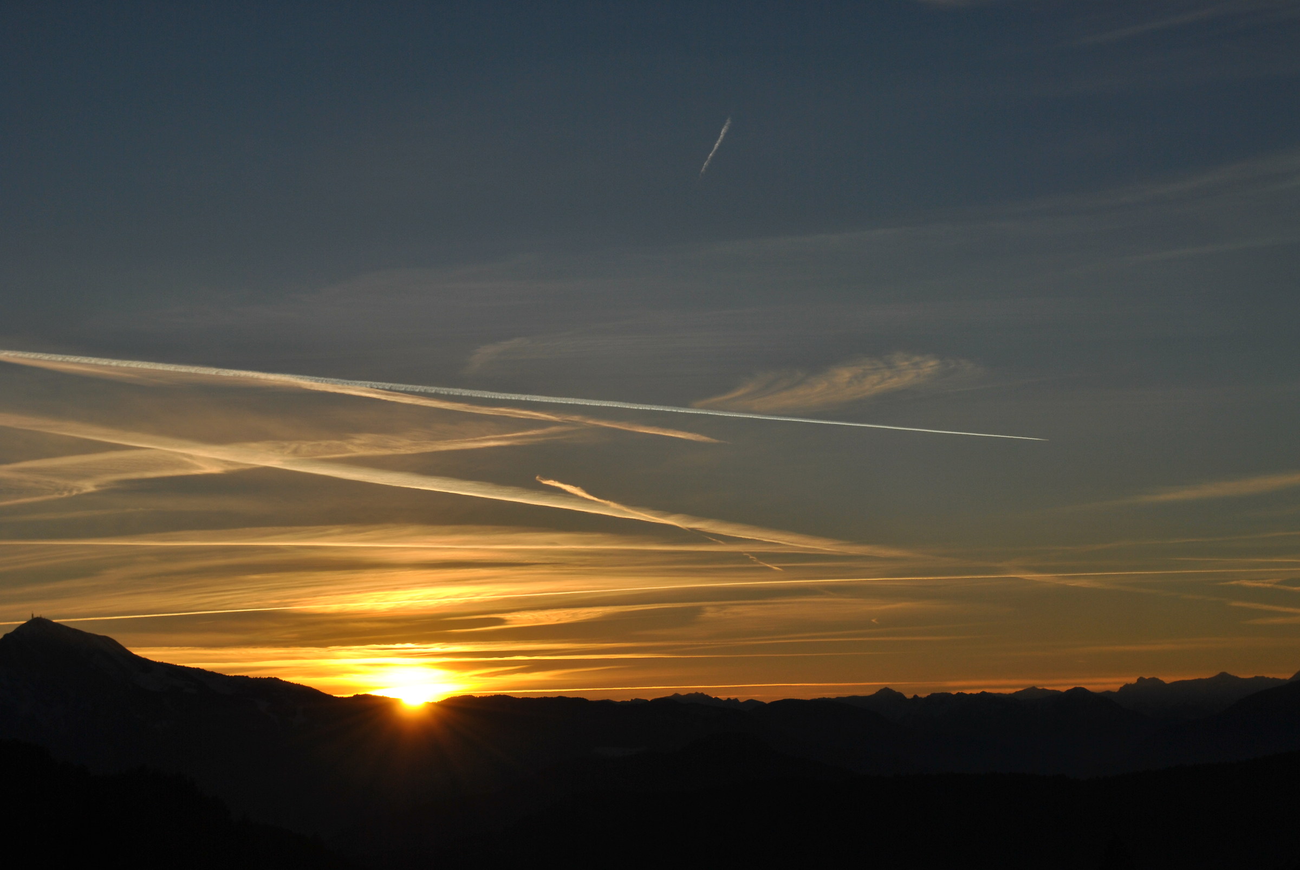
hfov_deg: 24.6
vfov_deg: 16.6
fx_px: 2982
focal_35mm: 82
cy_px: 435
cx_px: 650
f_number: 13
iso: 100
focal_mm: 55
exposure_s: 1/640
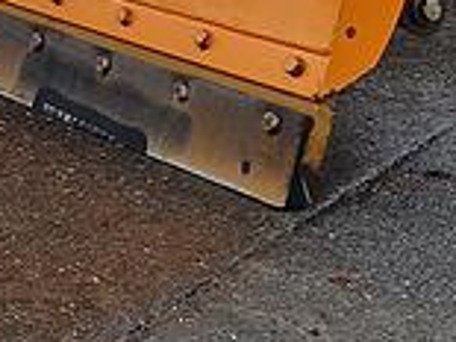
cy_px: -466
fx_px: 1566
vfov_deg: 10.7
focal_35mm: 119
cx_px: -374
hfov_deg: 14.5
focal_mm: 5.4
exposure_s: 1/245
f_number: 1.8
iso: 50
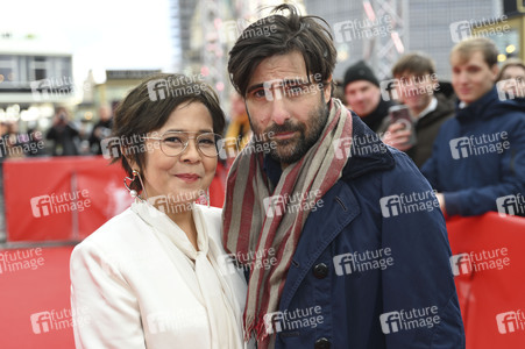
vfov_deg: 27.0
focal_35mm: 50
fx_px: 729
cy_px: 174
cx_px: 262
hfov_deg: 39.6
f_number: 2.8
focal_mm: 50
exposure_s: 1/160
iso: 160
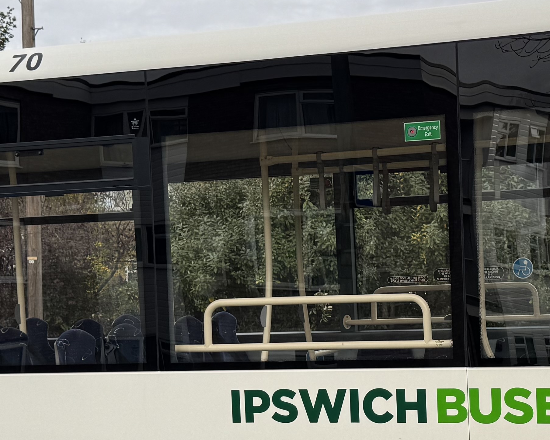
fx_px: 1205
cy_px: 326
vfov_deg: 20.6
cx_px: 407
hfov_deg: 25.4
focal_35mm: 74
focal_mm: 6.76
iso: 80
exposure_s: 1/1425
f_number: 1.78
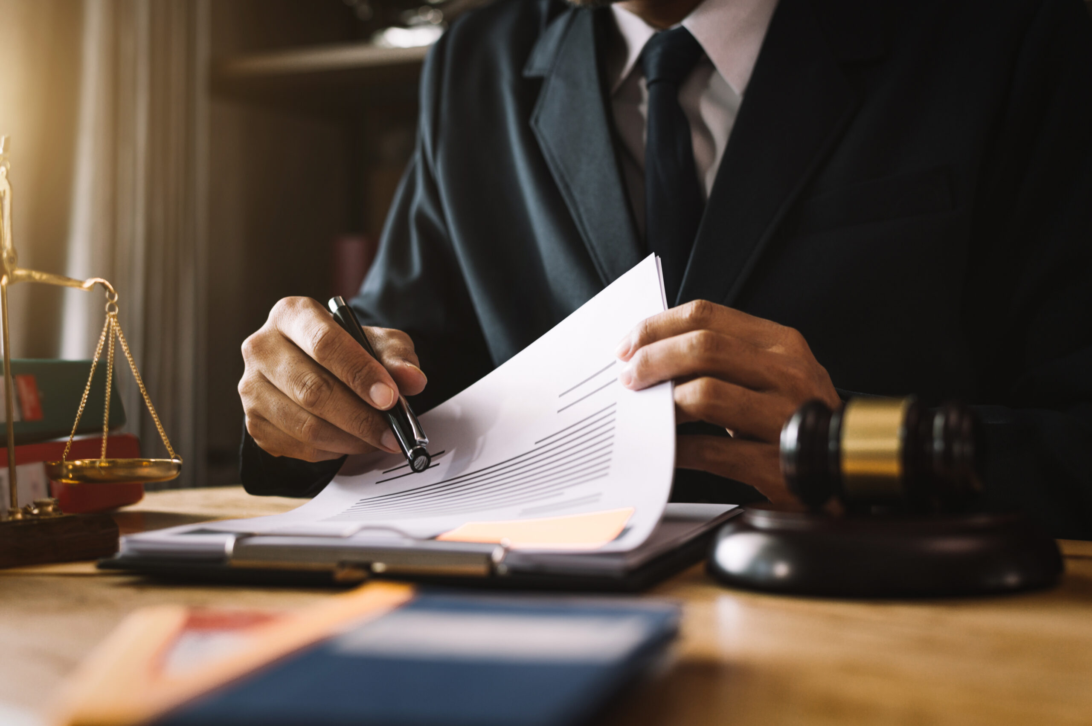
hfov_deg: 34.5
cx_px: 546
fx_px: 1758
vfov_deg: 23.3
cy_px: 363
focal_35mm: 58
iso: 400
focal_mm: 58
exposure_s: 1/30
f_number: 3.5
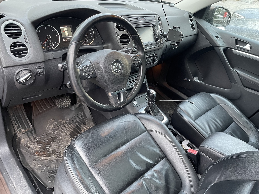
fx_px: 195
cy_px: 97
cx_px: 130
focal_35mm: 26
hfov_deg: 67.3
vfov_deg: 53.1
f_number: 1.6
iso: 320
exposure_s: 1/60
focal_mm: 4.2
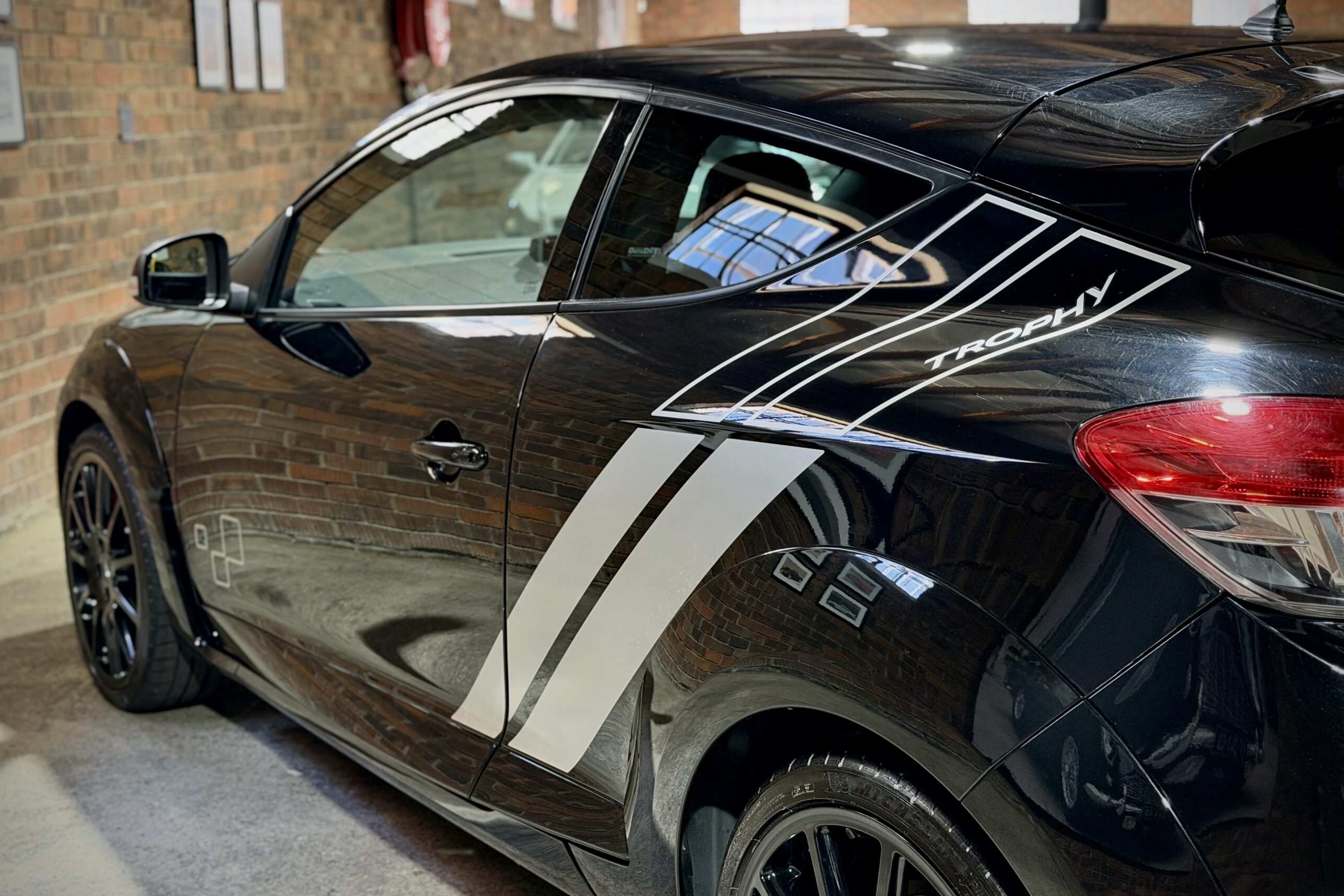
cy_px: 443
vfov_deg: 27.0
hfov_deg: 39.6
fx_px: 1867
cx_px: 671
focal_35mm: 50
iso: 500
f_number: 1.78
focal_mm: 6.76
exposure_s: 1/25
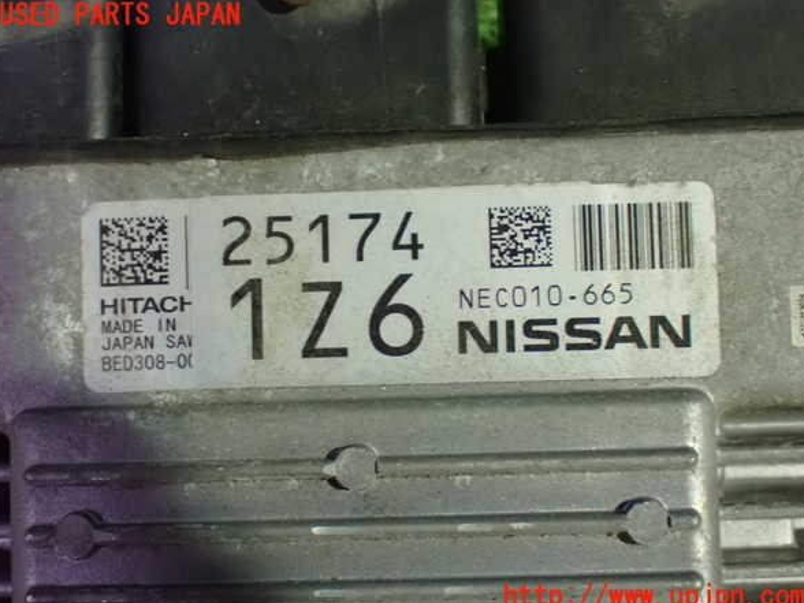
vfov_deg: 28.6
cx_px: 402
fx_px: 1185
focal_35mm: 51
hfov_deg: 37.5
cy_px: 306
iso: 1600
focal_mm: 9.01
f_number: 3.2
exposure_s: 1/50
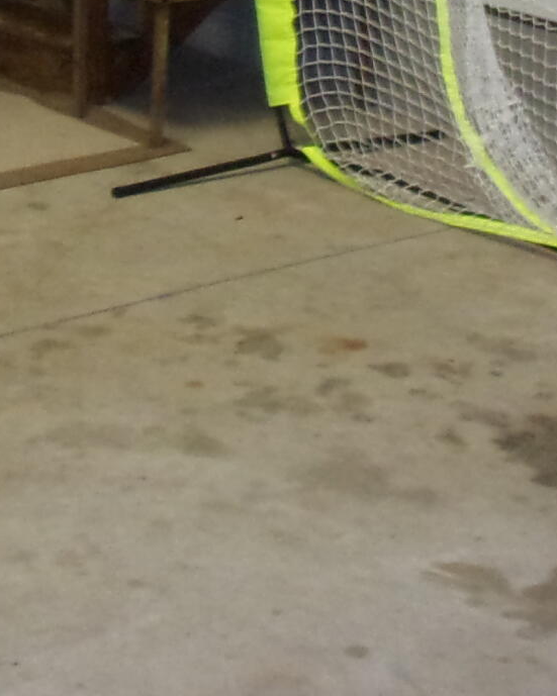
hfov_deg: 14.9
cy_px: -42
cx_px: 51
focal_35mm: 102
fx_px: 2102
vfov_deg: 18.2
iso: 200
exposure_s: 1/29
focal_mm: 4.3
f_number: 3.3
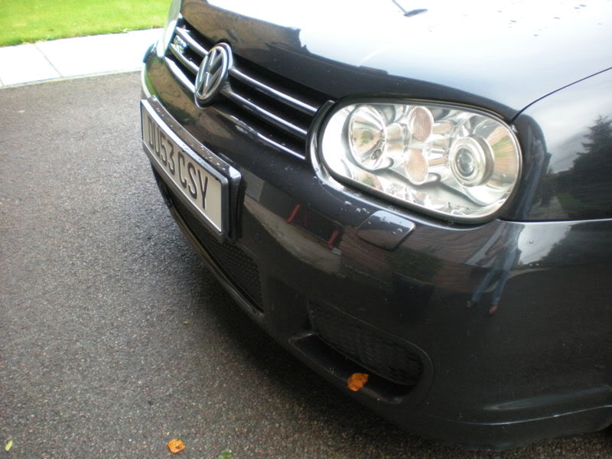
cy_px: 230
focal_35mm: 38
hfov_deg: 49.0
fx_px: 672
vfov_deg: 37.7
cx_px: 306
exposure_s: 1/72.4
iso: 200
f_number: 3.1
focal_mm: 6.3
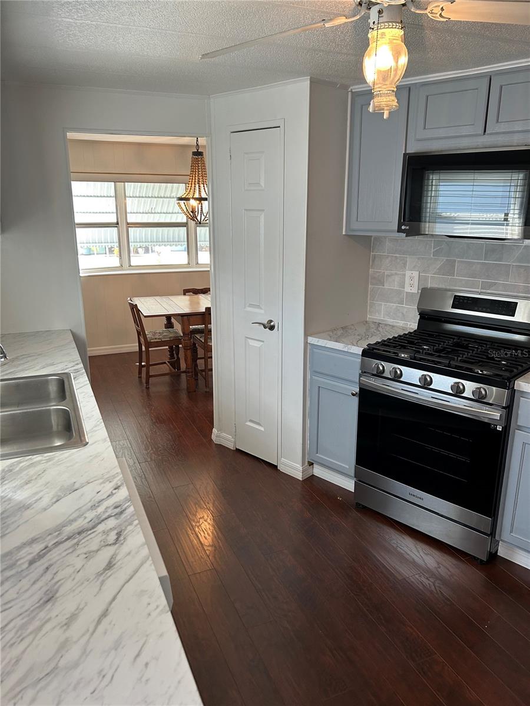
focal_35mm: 26
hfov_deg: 53.1
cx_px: 265
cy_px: 353
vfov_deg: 67.3
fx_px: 531
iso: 100
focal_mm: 5.7
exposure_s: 1/120
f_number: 1.5
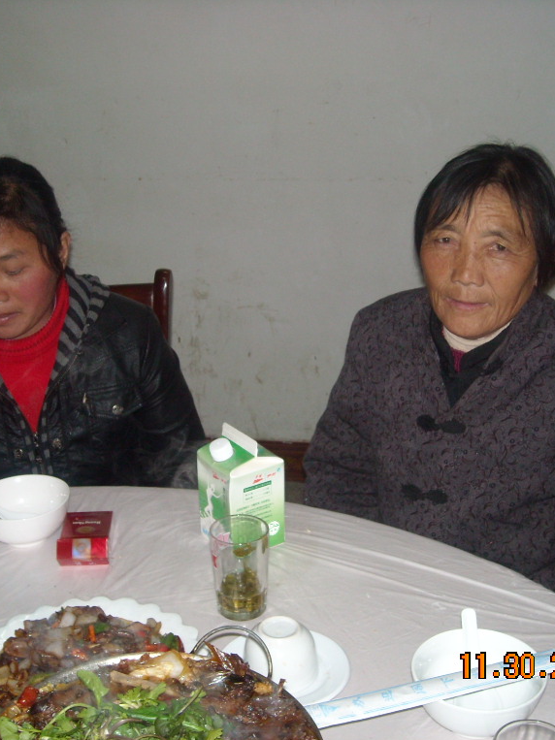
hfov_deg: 30.9
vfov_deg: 40.4
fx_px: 1005
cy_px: 371
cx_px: 251
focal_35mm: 47
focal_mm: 5.7
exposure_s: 1/60
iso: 200
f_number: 2.8
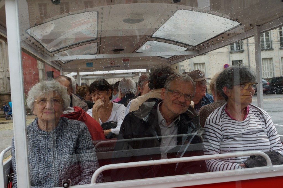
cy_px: 94
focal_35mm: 39
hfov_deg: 49.6
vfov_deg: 34.2
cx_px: 142
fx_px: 306
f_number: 5.6
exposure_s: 1/320
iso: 100
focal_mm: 26
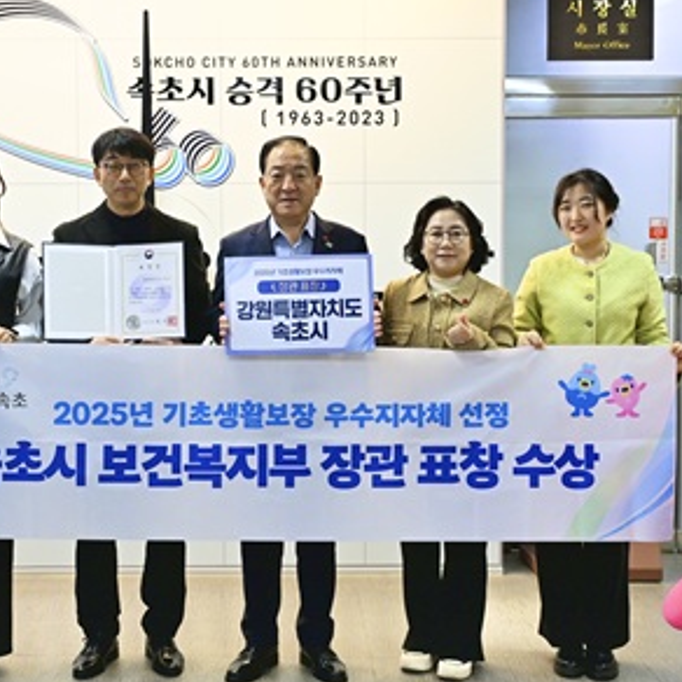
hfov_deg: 31.6
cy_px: 356
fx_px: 1202
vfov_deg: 31.7
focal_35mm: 54
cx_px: 278
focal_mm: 28.5
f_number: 4
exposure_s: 1/160
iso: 640
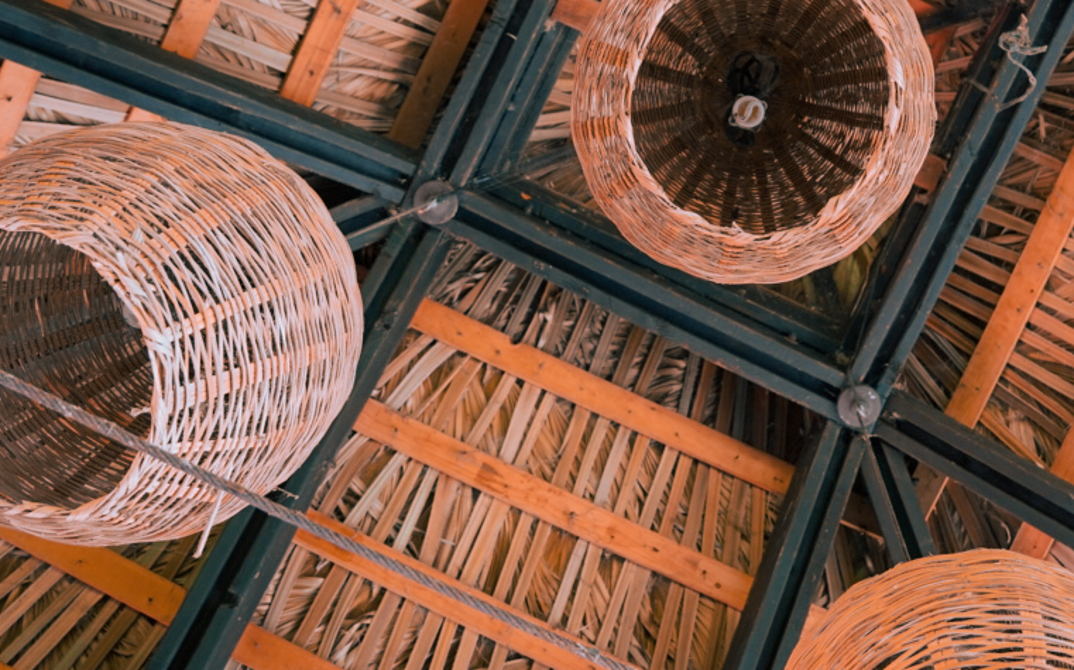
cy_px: 186
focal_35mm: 52
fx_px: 1521
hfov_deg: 38.0
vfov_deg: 24.6
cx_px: 789
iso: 250
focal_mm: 24
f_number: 4
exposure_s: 1/50
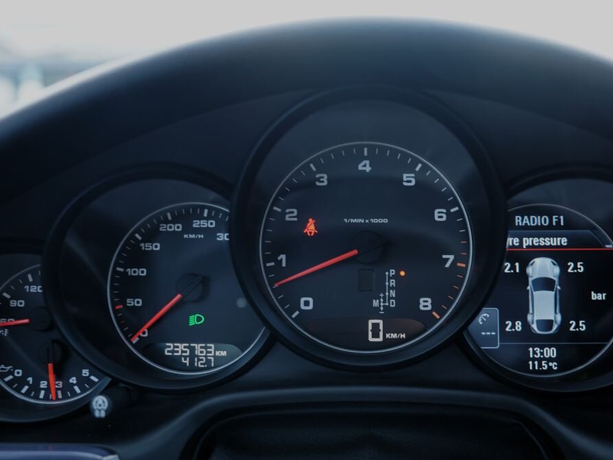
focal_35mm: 33
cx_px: 335
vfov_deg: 42.9
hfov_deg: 55.3
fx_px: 584
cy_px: 232
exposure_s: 1/30
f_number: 2.8
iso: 100
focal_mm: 30
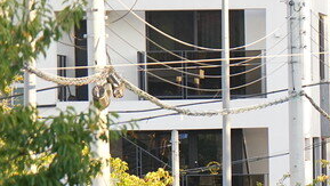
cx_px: 744
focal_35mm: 532
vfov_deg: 2.3
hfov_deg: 4.0
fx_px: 4658
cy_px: 298
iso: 320
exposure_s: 1/400
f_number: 2.8
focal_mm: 105
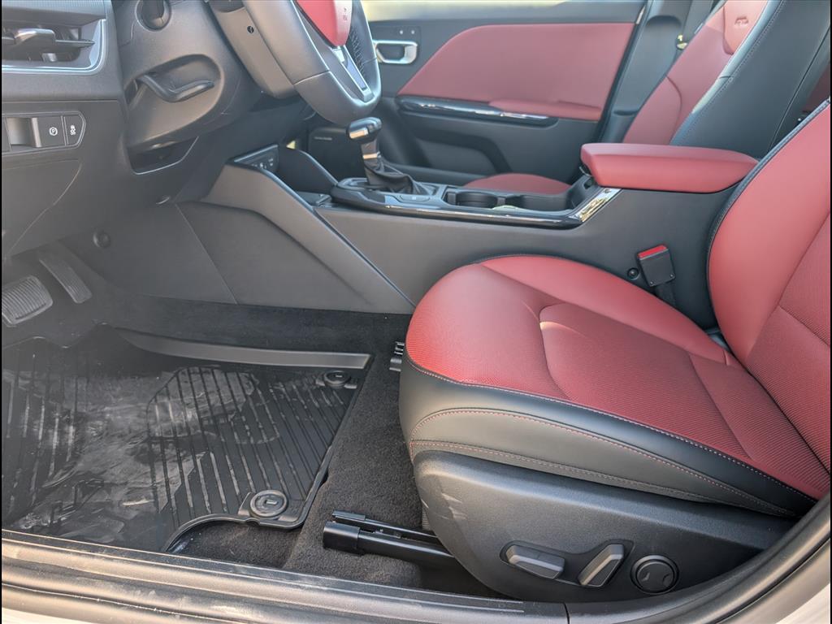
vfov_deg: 56.8
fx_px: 577
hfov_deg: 71.6
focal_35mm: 24
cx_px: 416
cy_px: 312
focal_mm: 6.9
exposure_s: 1/2000
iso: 288
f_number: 1.68
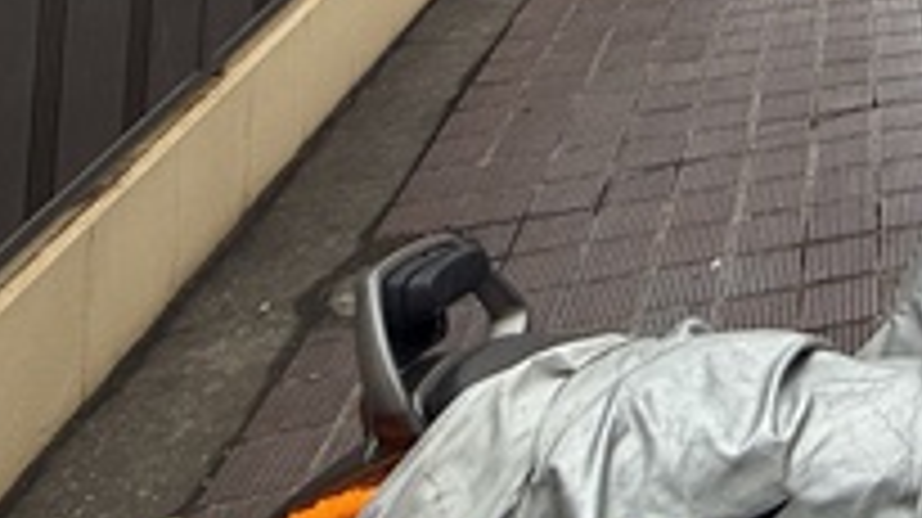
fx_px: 1270
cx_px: 1277
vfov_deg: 15.9
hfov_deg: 29.5
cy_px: -615
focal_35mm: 52
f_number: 2.2
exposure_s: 1/751
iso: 50
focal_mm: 2.22
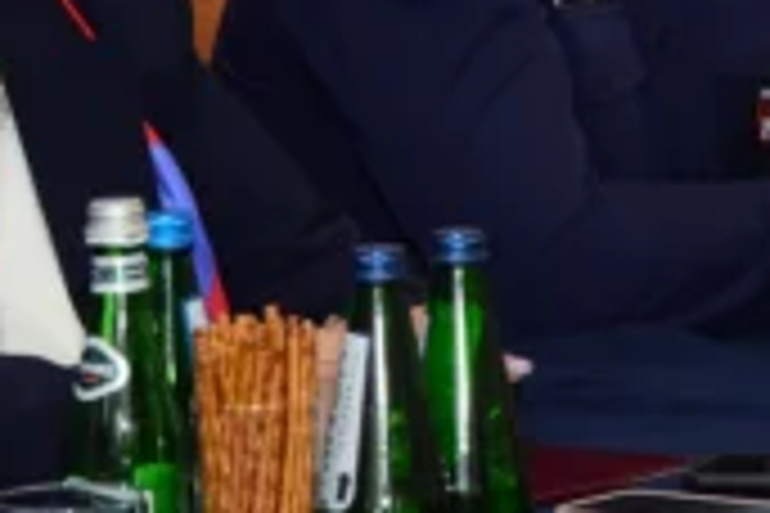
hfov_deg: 6.1
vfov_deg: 4.1
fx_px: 7193
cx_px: 342
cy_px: -22
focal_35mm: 336
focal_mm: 85
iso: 3200
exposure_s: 1/60
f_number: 10
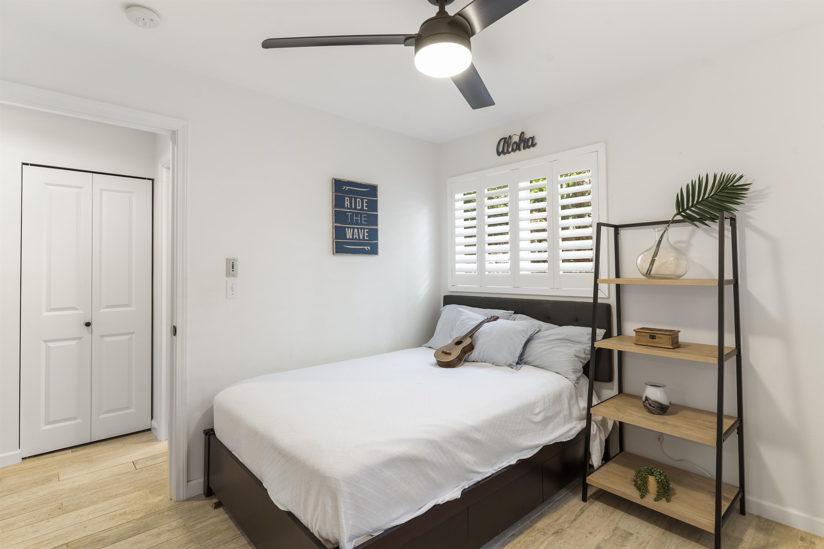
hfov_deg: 93.3
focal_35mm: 17
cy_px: 274
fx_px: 389
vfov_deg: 70.4
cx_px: 412
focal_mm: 17
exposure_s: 1.3
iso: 100
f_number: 8
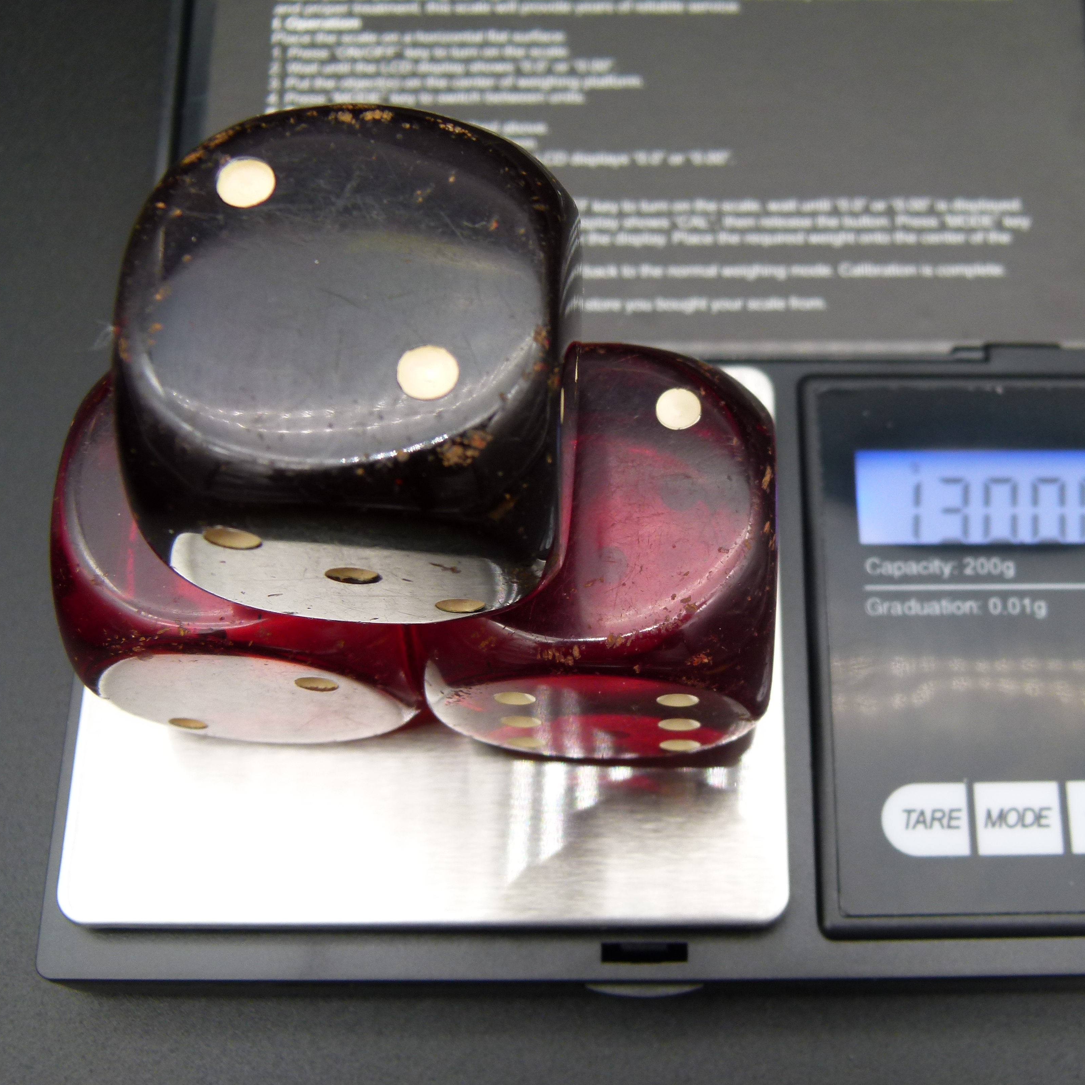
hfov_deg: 38.0
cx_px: 715
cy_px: 546
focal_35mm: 44
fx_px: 1560
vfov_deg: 38.3
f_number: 3.1
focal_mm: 6.7
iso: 100
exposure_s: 1/60
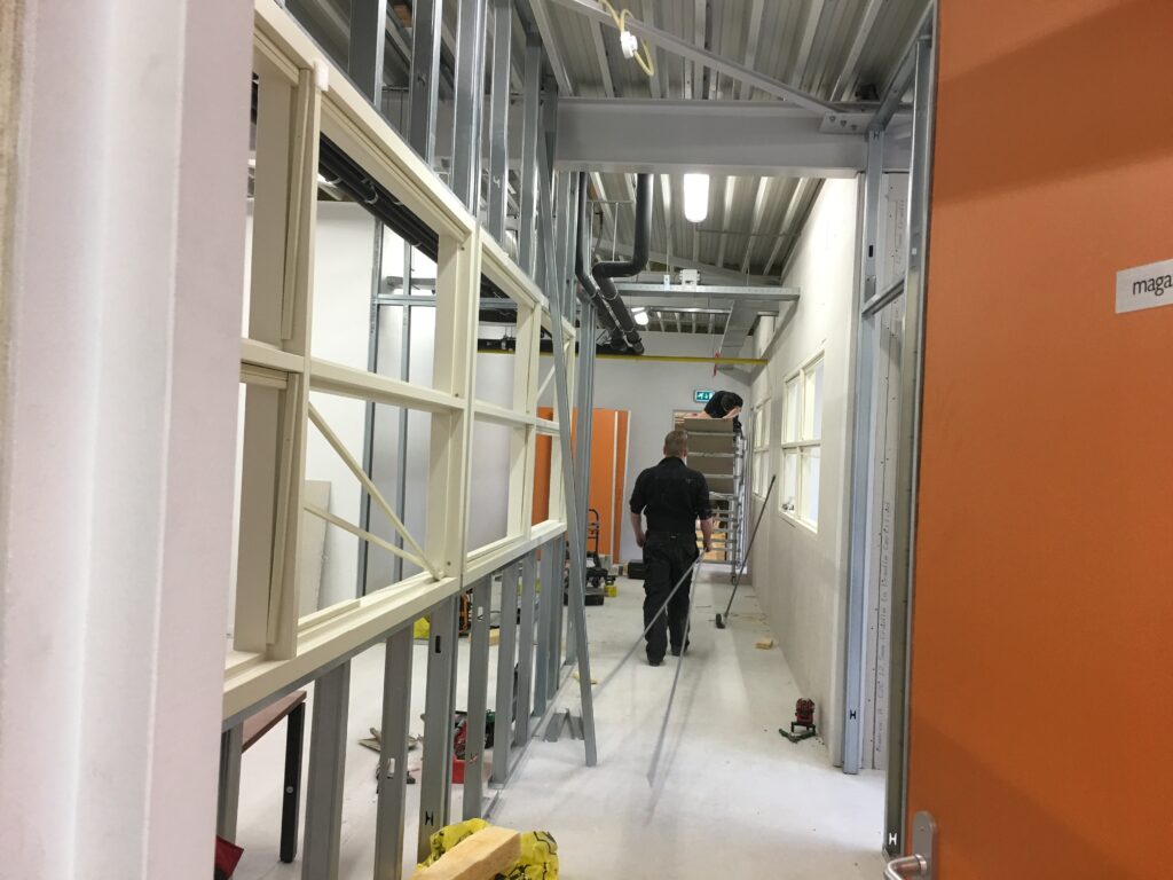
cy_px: 440
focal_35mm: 29
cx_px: 586
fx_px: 983
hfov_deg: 61.7
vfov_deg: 48.2
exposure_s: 1/33
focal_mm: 4.15
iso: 50
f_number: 2.2
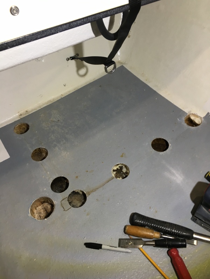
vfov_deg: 61.7
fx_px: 235
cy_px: 140
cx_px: 105
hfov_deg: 48.2
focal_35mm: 29
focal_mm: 4.15
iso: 50
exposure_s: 1/30
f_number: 2.2
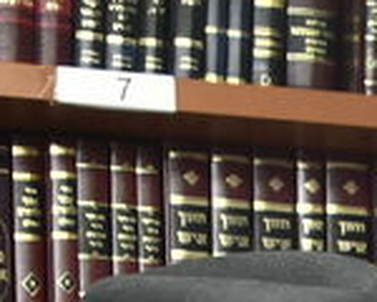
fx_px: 2734
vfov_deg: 6.0
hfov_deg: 7.3
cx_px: 940
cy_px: 817
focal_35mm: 245
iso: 640
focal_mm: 28
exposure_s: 1/160
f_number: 5.6
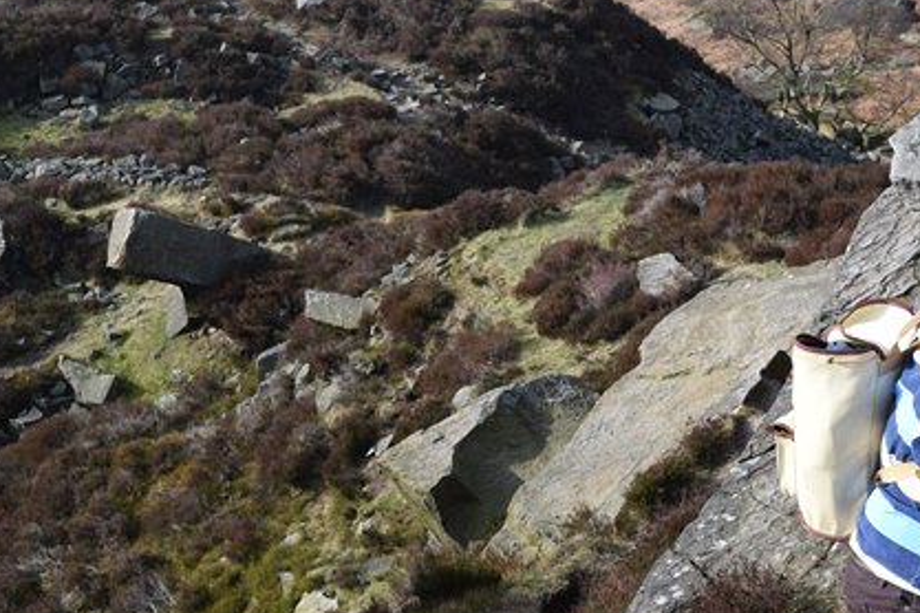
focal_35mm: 69
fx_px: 1763
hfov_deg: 28.3
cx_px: 796
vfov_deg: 19.7
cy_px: 383
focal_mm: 24
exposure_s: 1/250
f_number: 8
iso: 200
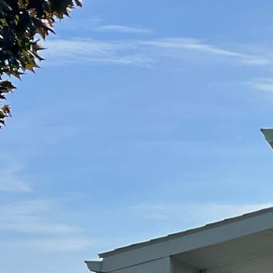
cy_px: 277
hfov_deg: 10.0
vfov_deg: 12.8
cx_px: 799
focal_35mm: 135
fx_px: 1205
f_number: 1.5
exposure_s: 1/3968
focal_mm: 5.7
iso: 50
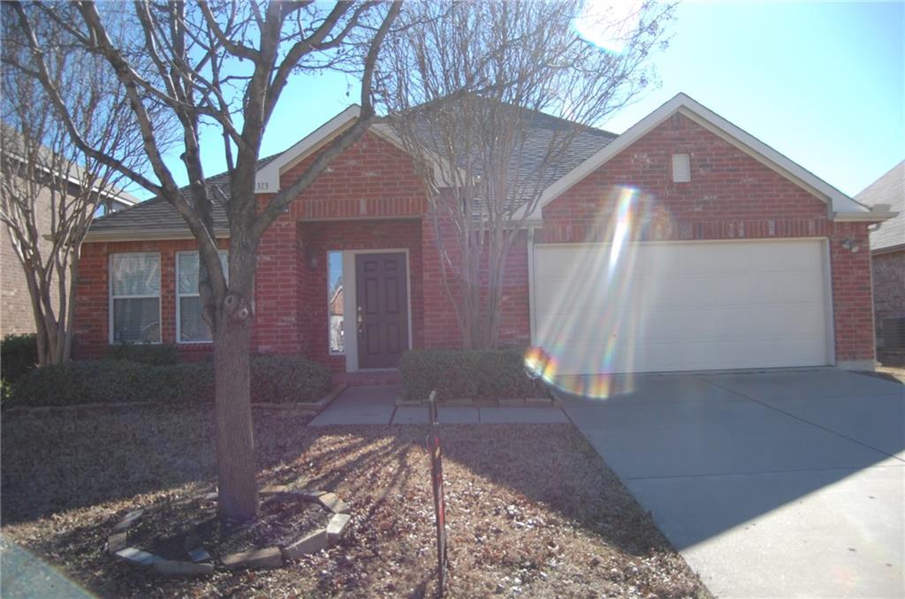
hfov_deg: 67.5
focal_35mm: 27
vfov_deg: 47.7
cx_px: 452
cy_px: 300
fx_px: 677
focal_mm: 18
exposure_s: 1/800
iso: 200
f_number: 3.5
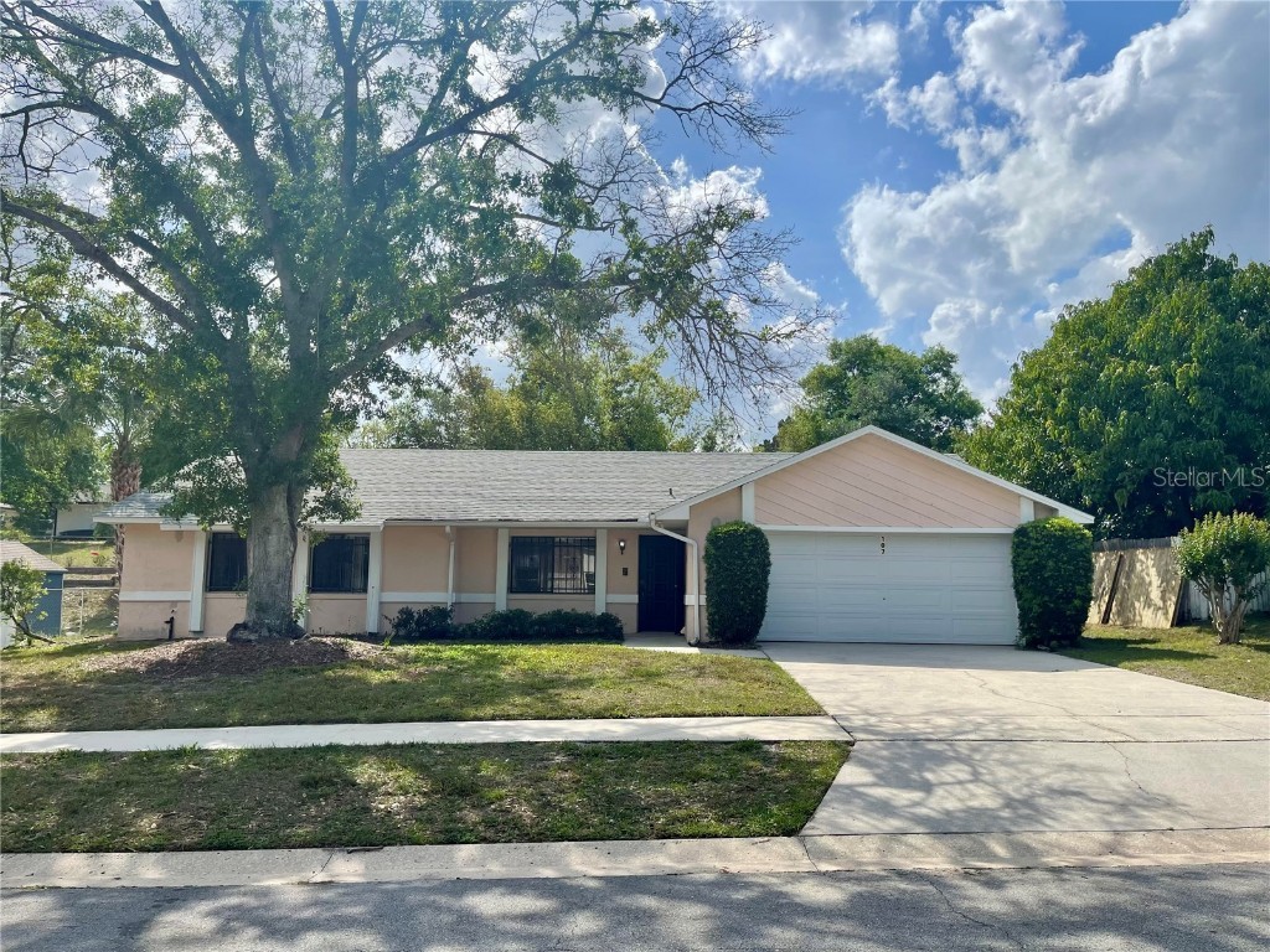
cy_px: 476
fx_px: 917
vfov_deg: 54.9
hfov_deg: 69.4
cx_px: 635
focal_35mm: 25
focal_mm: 5.1
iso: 32
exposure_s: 1/5618
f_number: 1.6
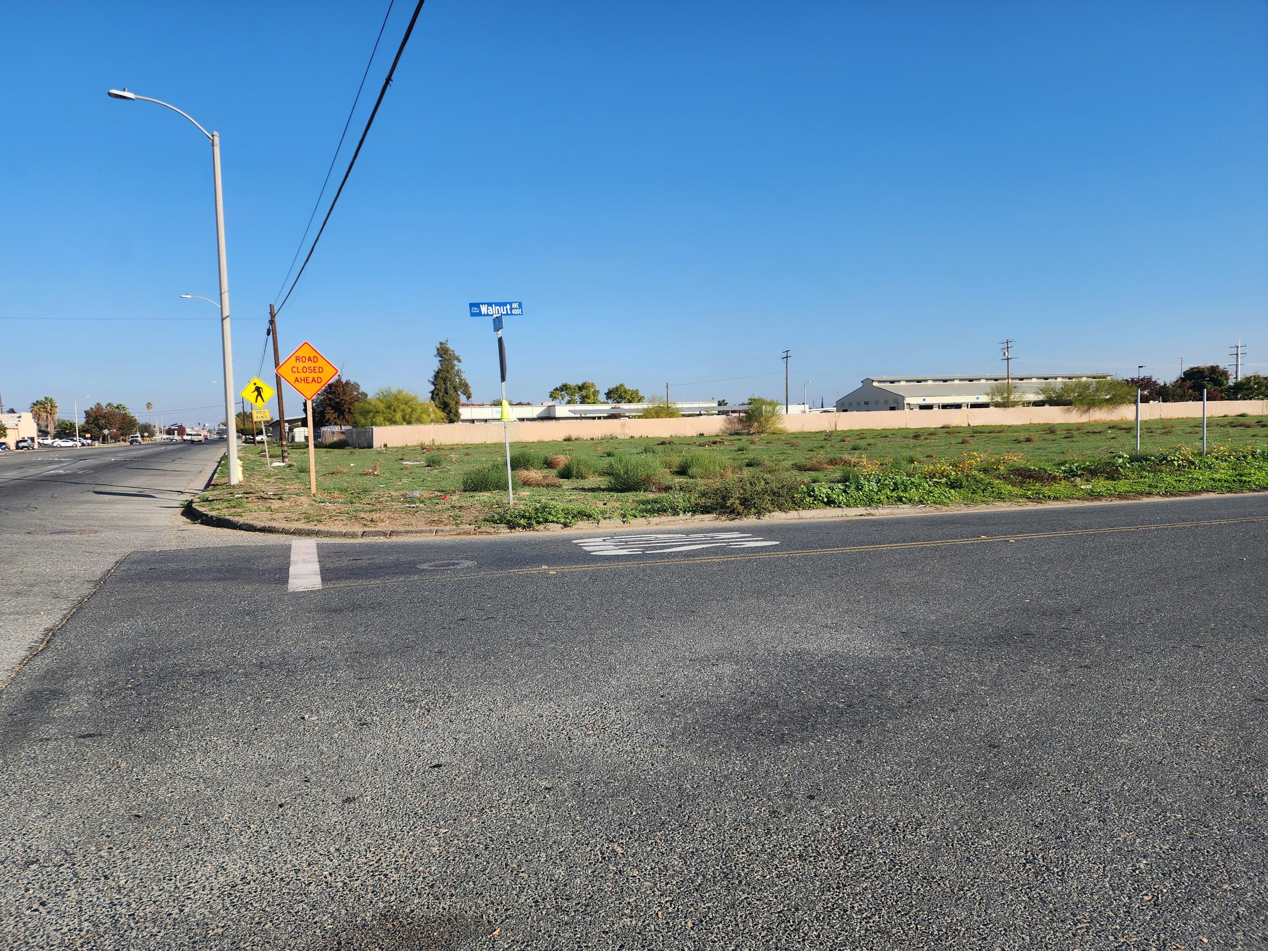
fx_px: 843
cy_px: 476
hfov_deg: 73.9
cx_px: 634
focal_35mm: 23
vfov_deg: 58.9
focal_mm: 6.4
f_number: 1.8
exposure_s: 1/932
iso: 12
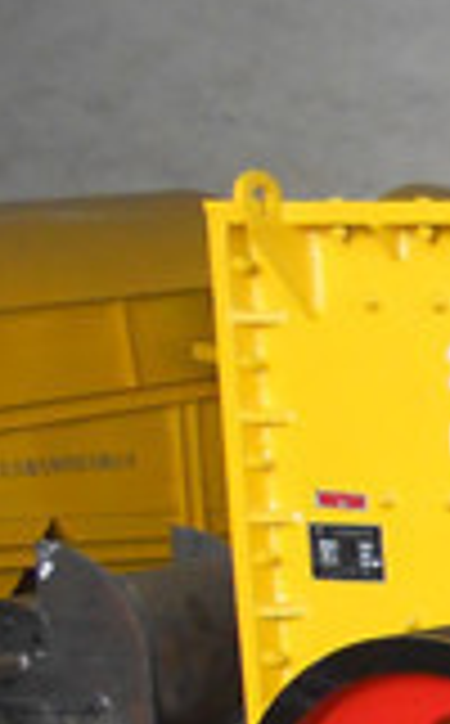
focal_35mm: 103
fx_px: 2030
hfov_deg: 9.9
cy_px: 769
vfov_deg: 19.5
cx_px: 1296
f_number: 3.2
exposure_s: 1/30
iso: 200
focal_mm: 4.6
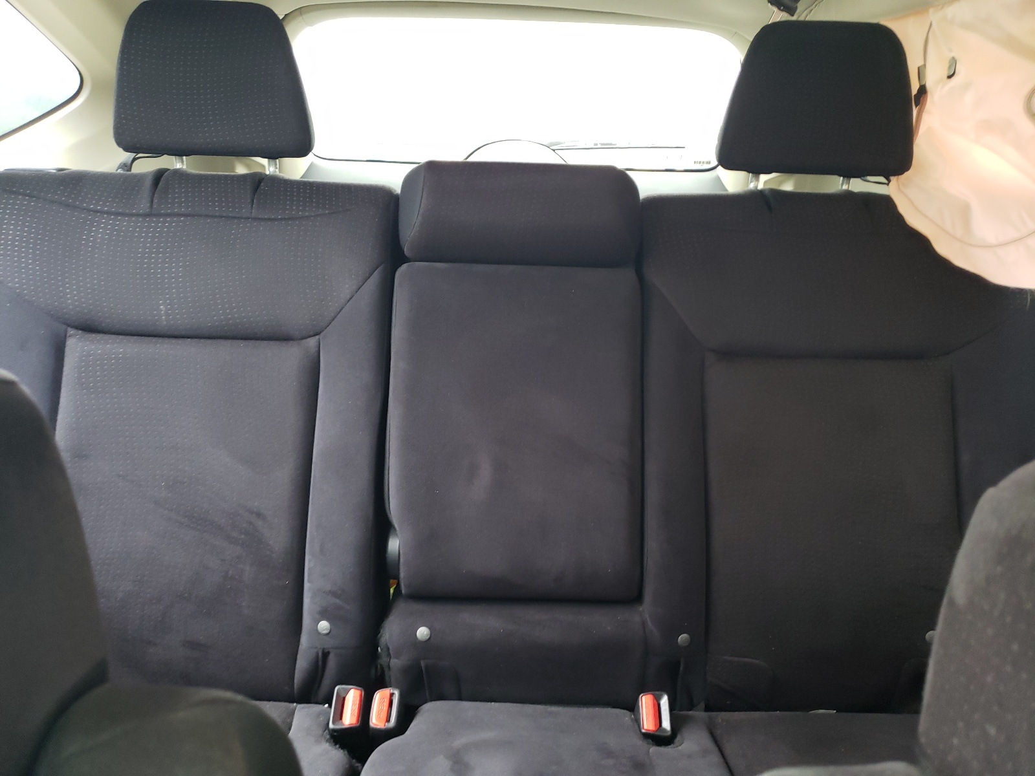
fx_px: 777
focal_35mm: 26
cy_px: 388
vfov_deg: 53.1
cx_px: 518
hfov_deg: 67.3
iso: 211
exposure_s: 1/60.2
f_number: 1.5
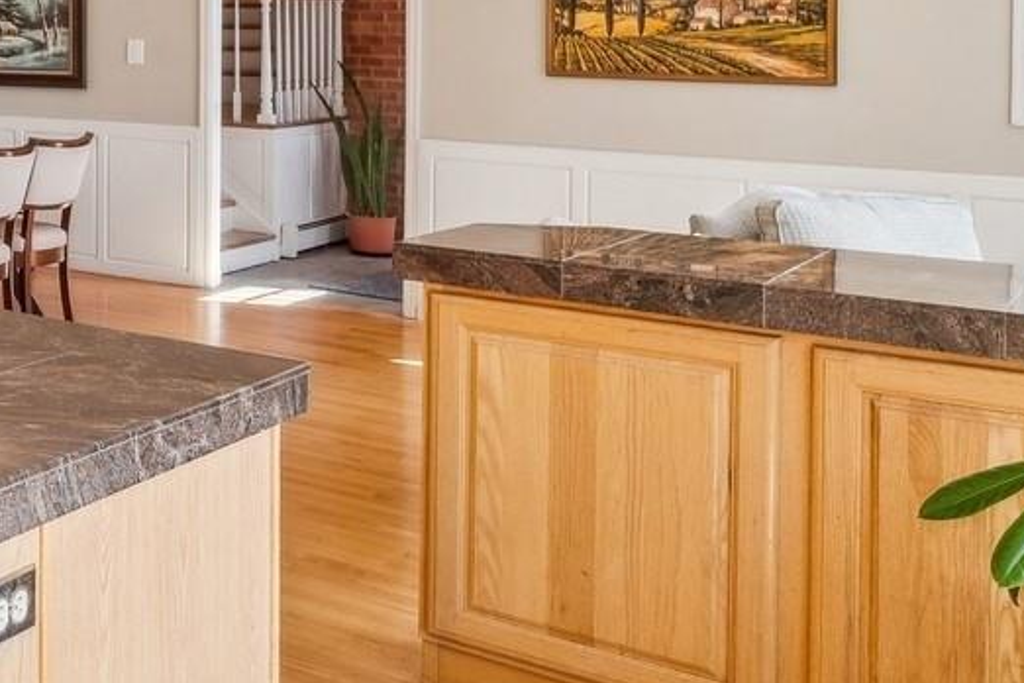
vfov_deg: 28.4
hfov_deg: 28.7
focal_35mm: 46
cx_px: -486
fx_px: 1308
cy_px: 103
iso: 400
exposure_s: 1/20
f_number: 8
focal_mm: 15
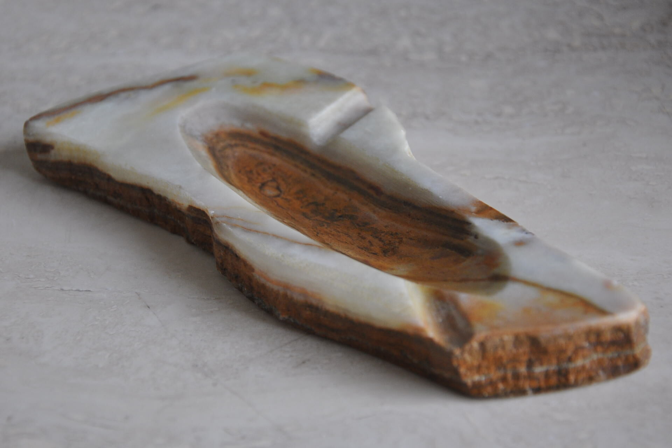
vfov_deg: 14.7
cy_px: 224
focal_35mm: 93
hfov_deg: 21.9
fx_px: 1736
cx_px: 336
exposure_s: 1/40
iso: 640
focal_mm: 62
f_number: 5.3
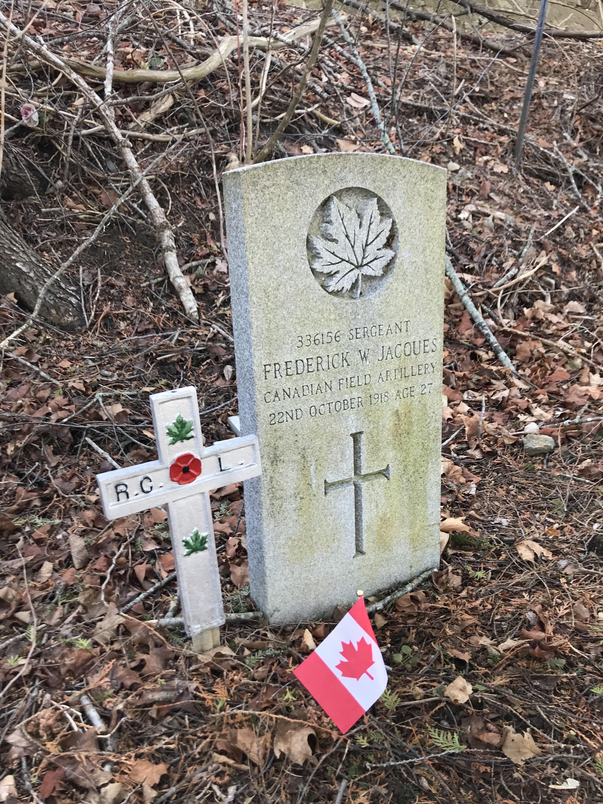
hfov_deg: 49.7
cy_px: 402
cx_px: 302
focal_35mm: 28
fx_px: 650
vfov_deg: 63.4
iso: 25
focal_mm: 3.99
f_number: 1.8
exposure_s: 1/60
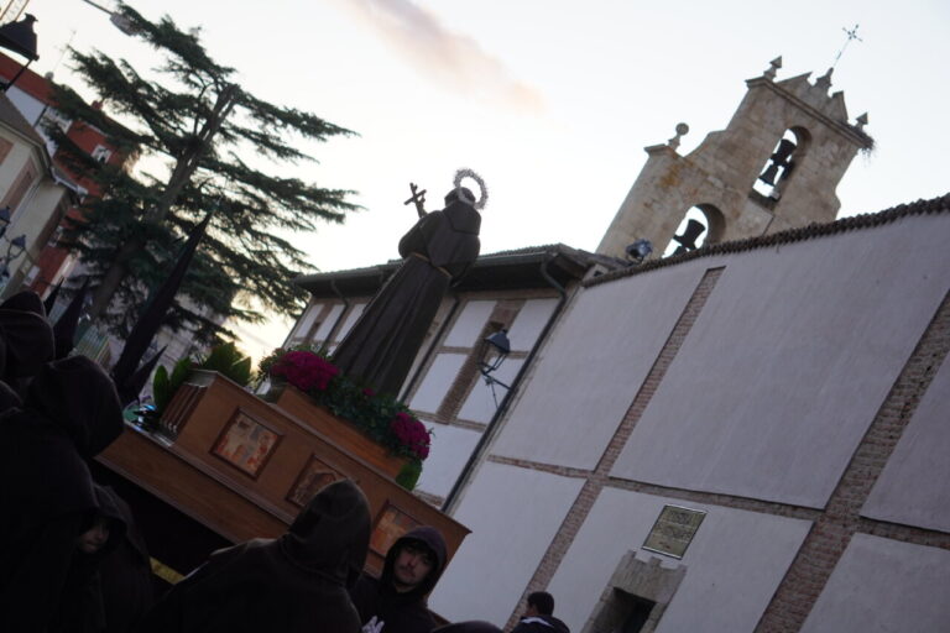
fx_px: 2177
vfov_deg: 16.6
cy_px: 316
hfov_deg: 24.6
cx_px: 475
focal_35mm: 82
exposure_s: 1/100
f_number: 4.5
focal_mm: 55
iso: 250
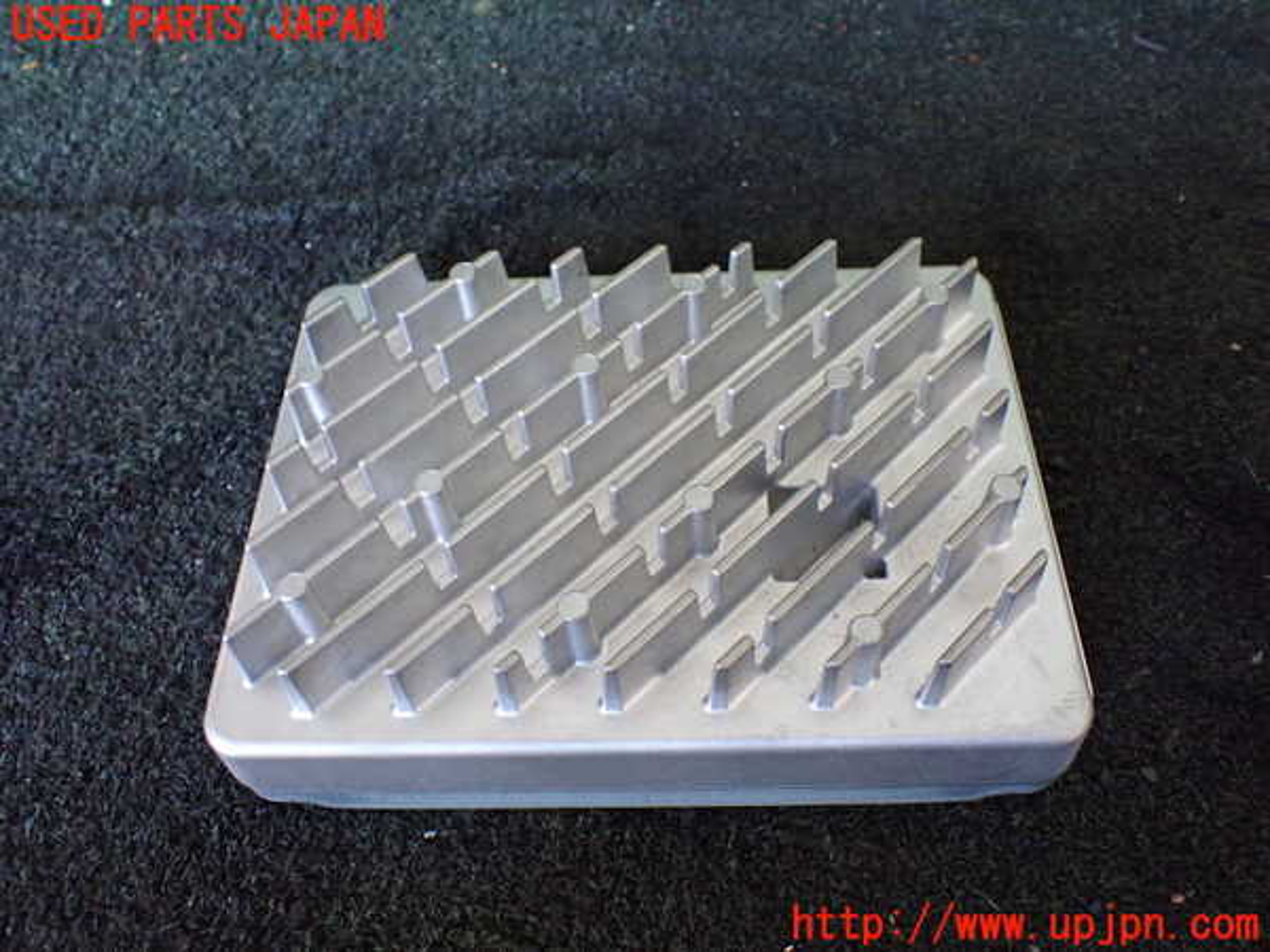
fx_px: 1101
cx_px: 635
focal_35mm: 30
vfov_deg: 46.8
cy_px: 476
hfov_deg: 60.0
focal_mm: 5.4
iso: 800
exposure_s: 1/125
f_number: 2.3
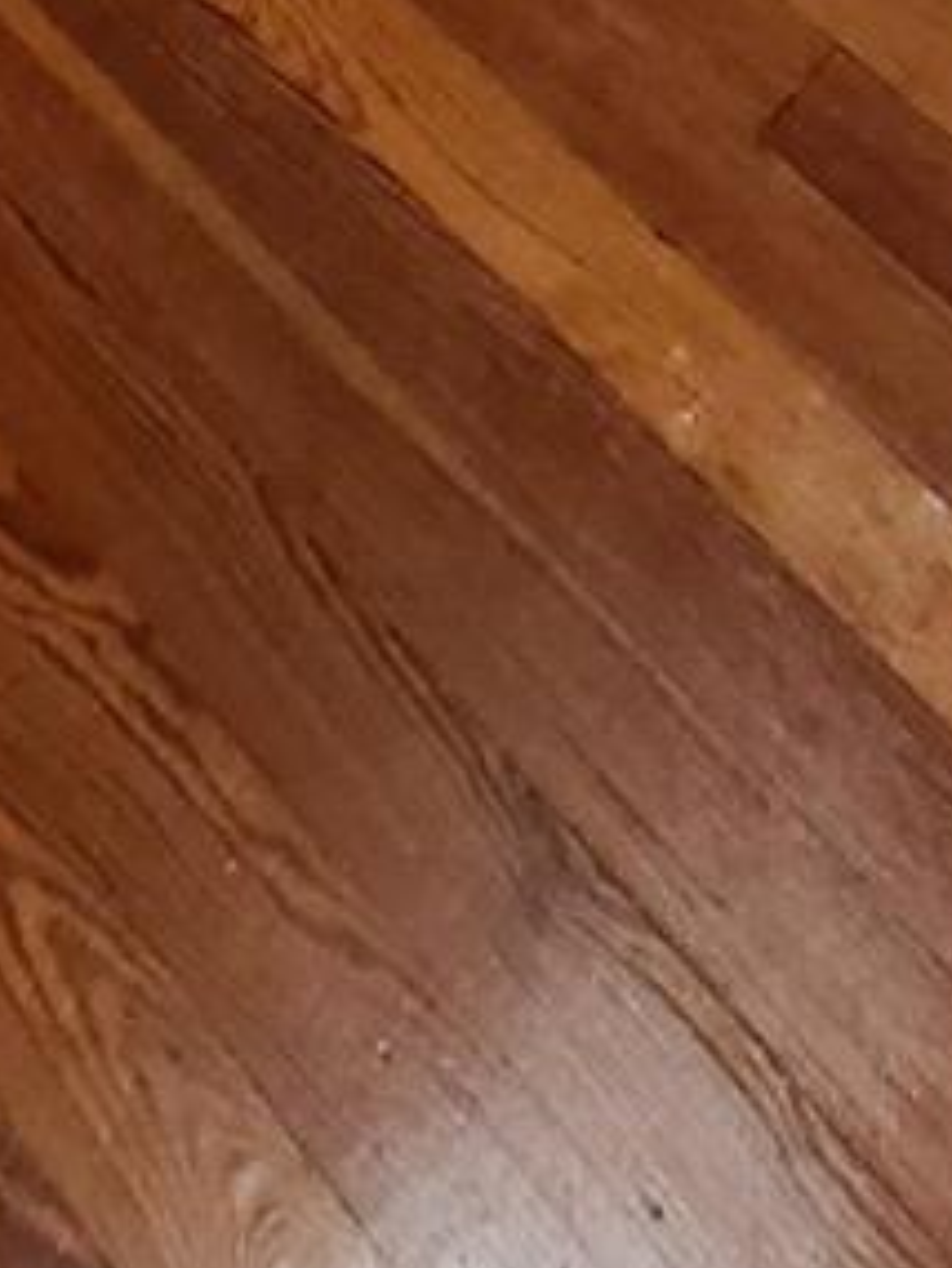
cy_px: -2078
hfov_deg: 20.2
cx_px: 1019
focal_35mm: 70
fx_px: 2565
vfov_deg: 13.5
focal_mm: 2.2
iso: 500
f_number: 2.2
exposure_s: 1/30
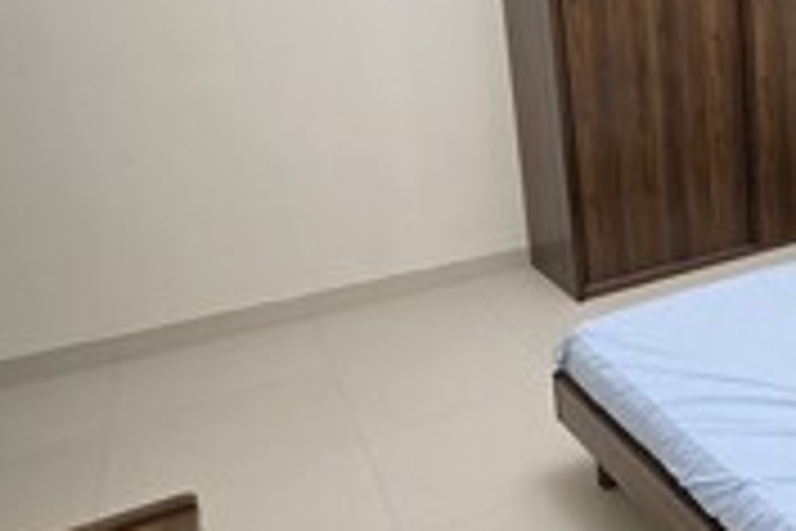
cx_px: 866
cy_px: 164
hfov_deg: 43.1
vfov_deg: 37.3
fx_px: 774
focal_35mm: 35
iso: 640
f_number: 1.9
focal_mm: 2.2
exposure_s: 1/50
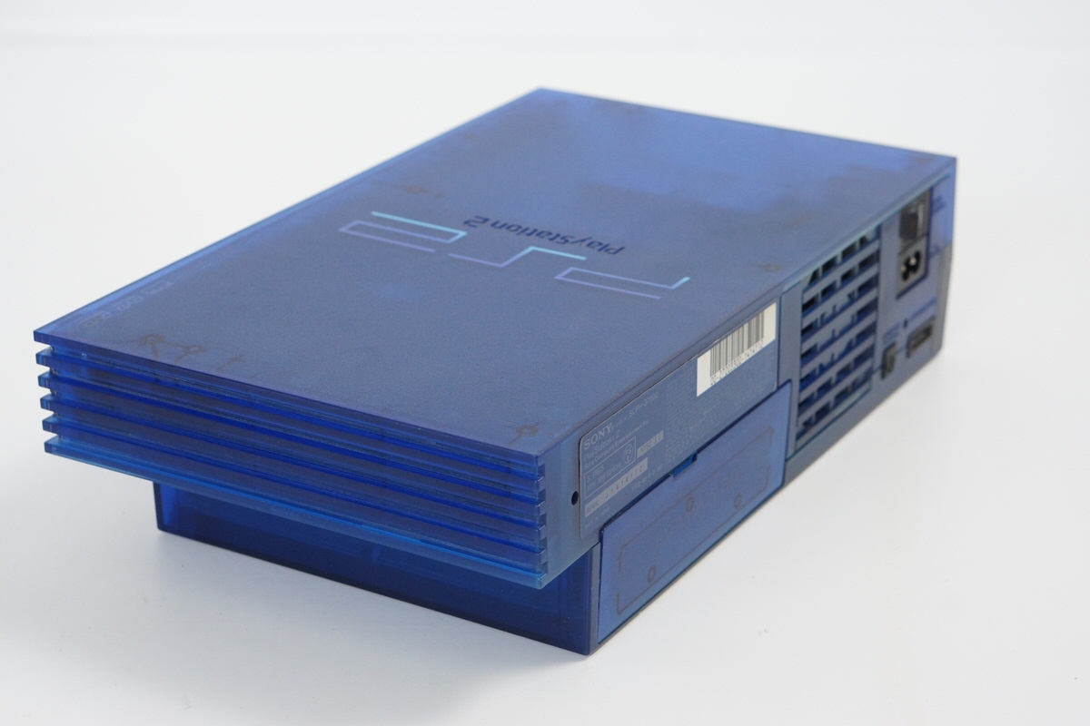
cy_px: 363
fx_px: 2271
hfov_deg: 27.0
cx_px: 545
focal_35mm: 75
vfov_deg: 18.2
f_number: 6.3
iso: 800
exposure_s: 1/80
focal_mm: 50
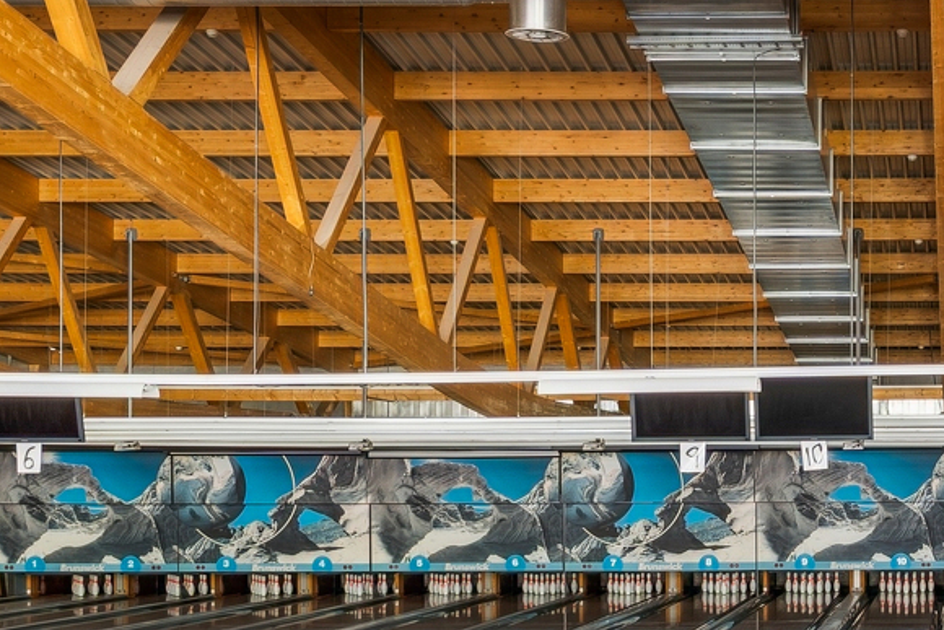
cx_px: 957
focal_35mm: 75
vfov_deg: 18.1
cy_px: 465
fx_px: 1967
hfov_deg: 25.6
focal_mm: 17
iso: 200
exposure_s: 1.3
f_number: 8
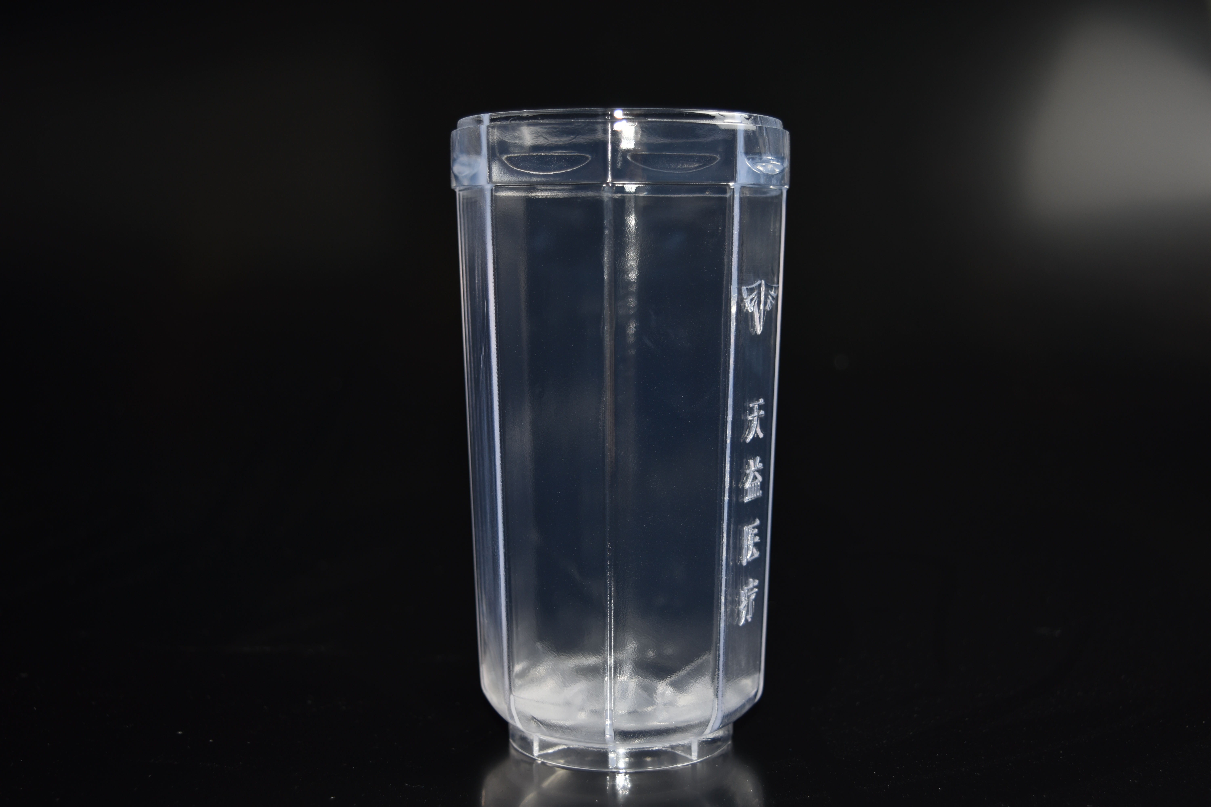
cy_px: 404
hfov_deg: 42.3
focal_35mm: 46
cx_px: 606
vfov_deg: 28.9
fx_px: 1564
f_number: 4.2
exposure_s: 1/15
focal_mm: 31
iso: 100
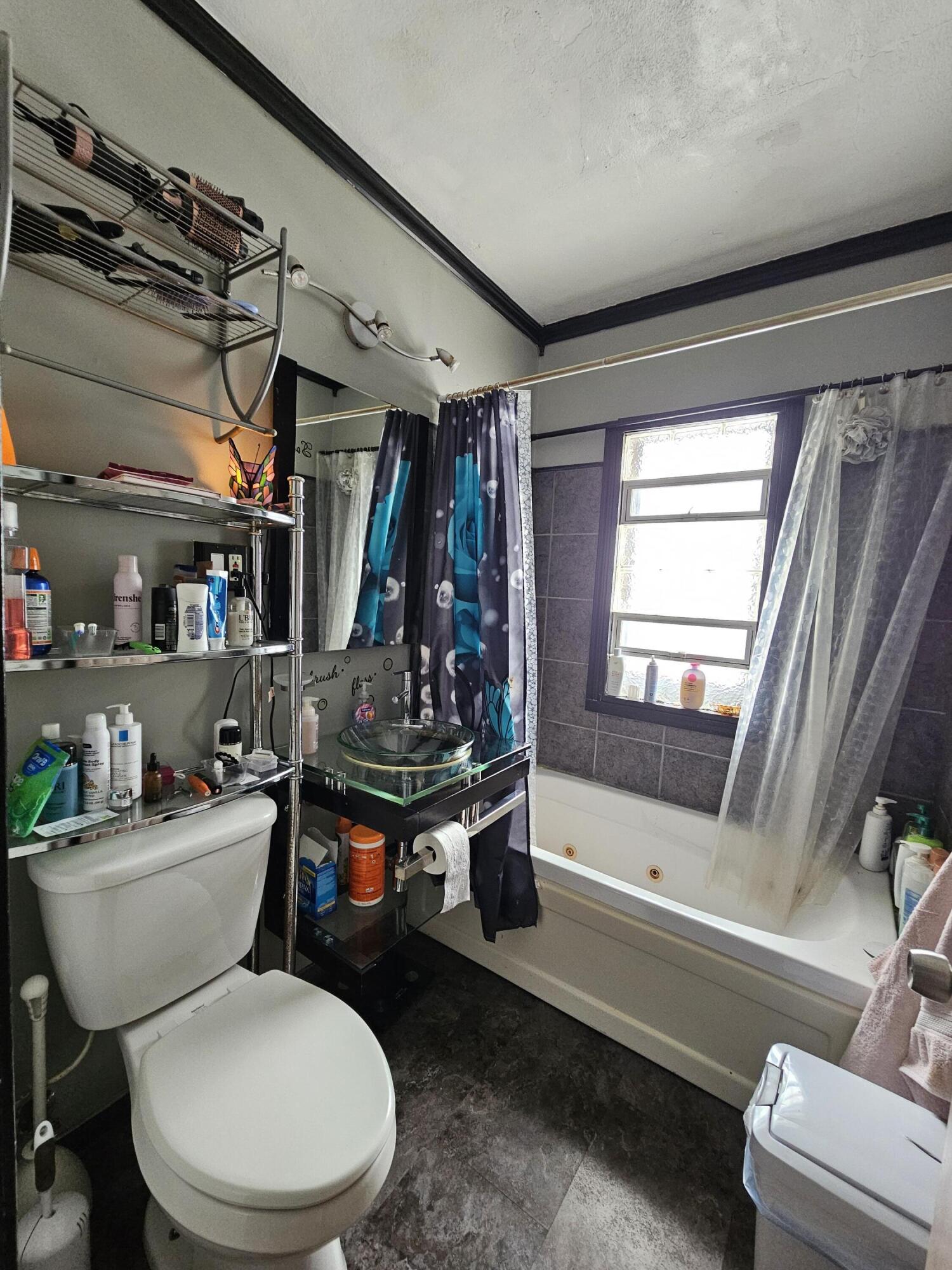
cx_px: 476
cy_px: 635
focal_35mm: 13
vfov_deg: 106.2
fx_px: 477
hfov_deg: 89.9
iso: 320
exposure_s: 1/40
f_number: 2.2
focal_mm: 2.2
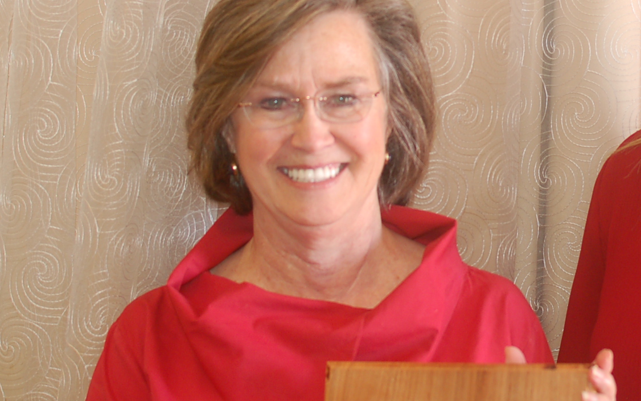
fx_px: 1870
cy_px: 110
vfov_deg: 12.2
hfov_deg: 19.3
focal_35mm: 107
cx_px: 494
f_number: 2.8
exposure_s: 1/60
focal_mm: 35
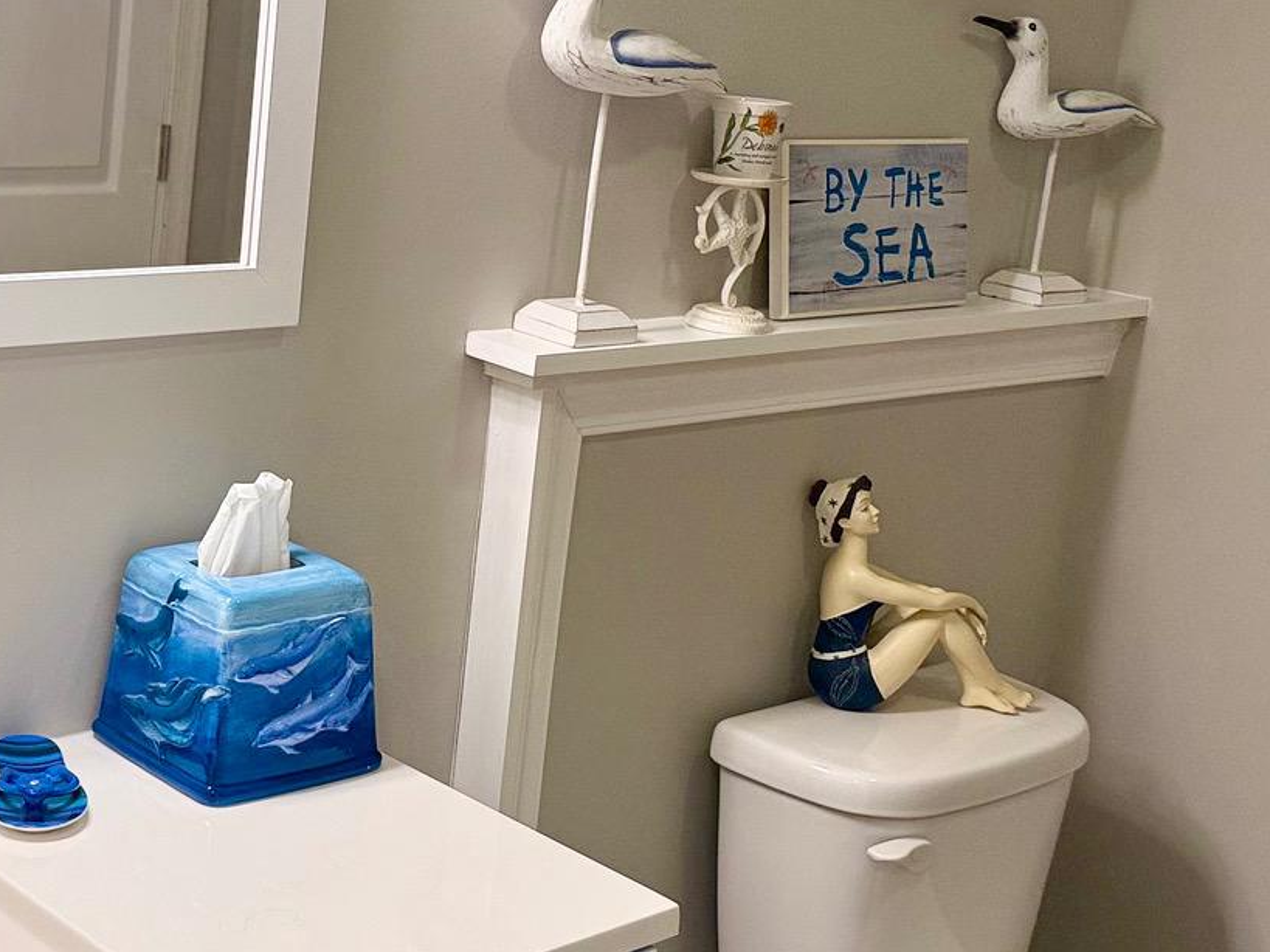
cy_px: 434
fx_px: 2201
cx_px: 355
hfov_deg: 31.7
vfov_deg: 24.4
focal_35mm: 60
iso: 200
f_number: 1.78
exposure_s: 1/202
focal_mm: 6.76
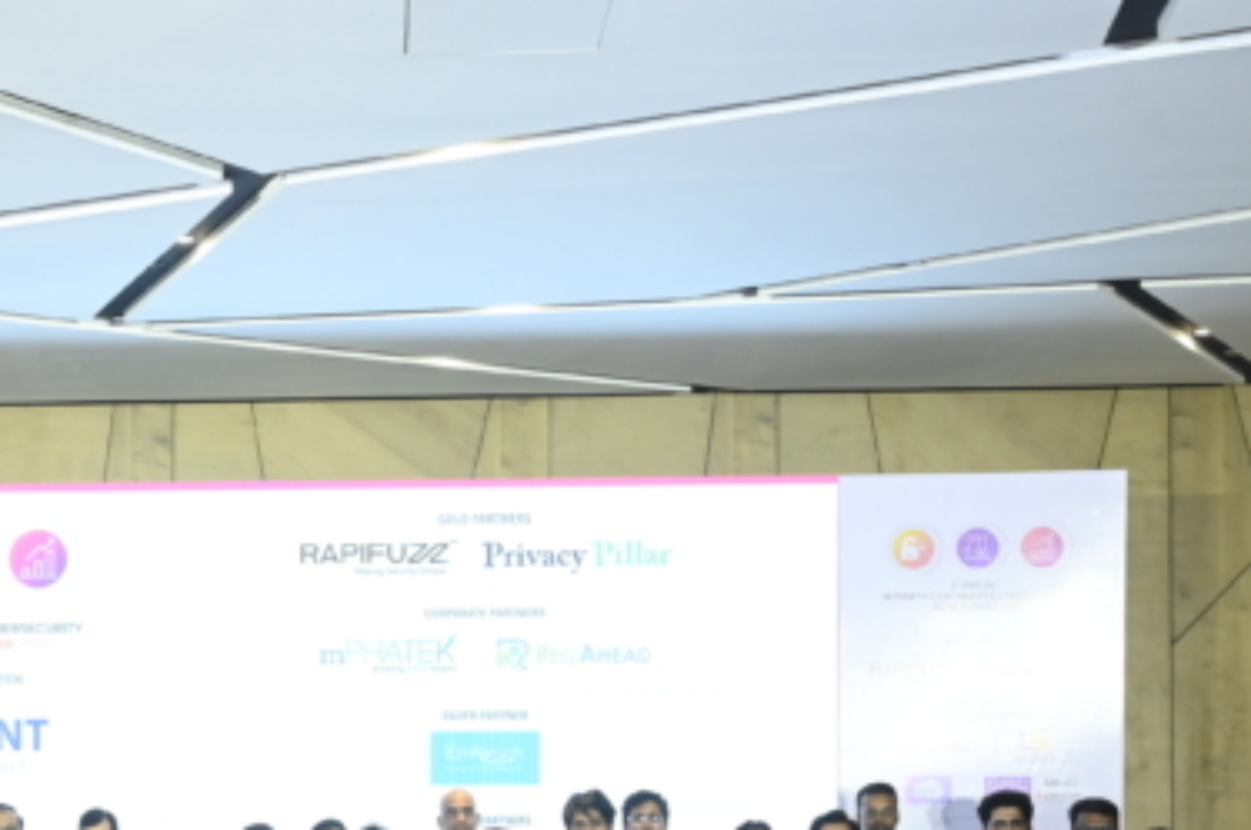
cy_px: 853
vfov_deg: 18.1
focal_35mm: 73
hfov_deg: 27.0
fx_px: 2533
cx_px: 173
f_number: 4
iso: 1000
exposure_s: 1/160
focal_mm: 24
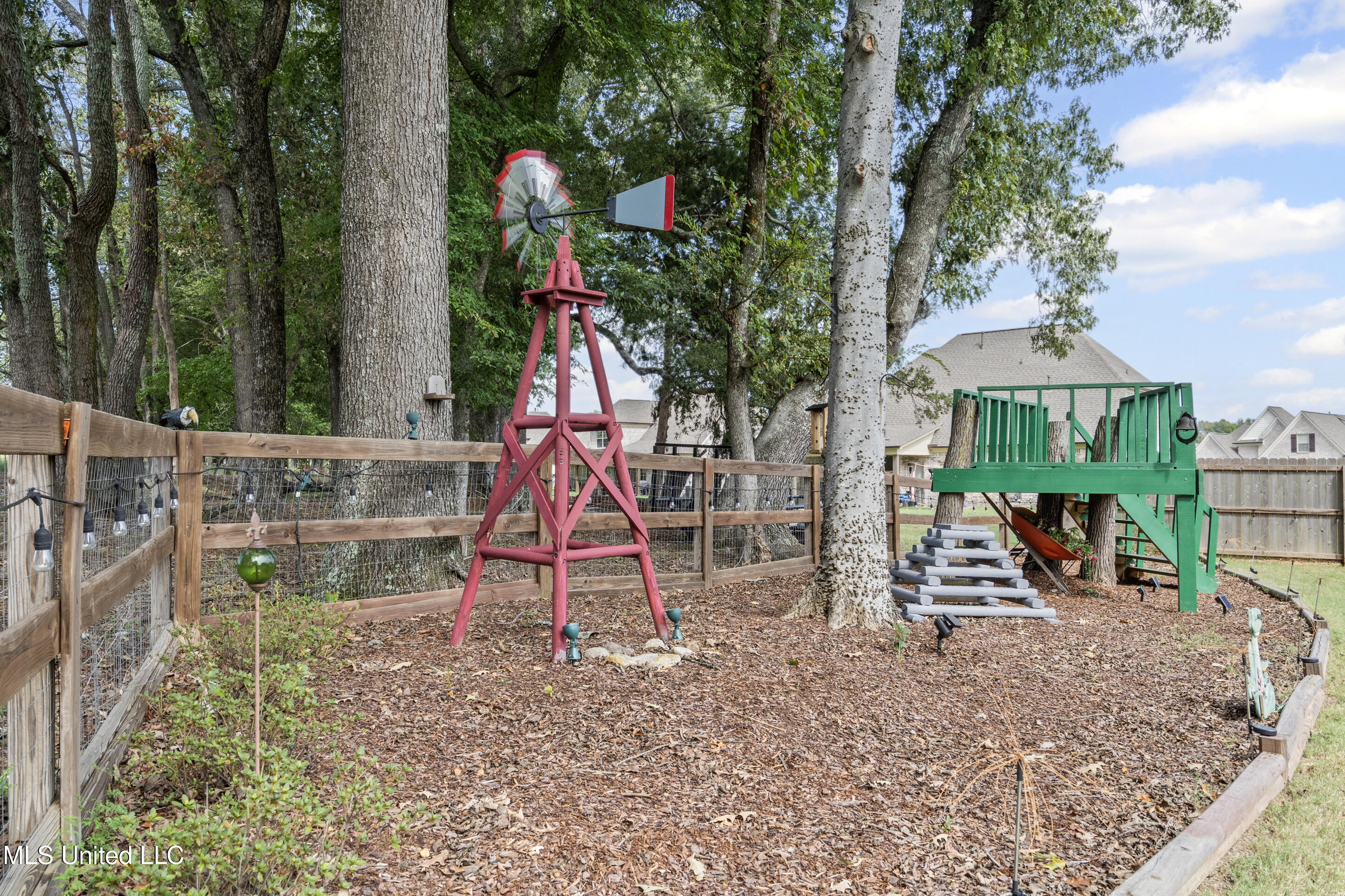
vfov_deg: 47.9
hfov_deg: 67.4
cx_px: 672
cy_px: 448
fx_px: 1009
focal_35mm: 27
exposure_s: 1/160
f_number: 9
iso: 800
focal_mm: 27
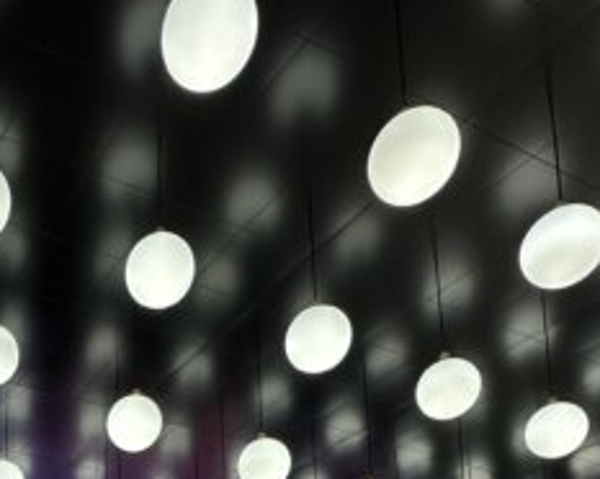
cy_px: 724
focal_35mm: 47
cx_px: 5
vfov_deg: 24.6
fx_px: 834
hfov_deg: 35.9
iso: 80
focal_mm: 2.22
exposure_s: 1/120
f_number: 2.2
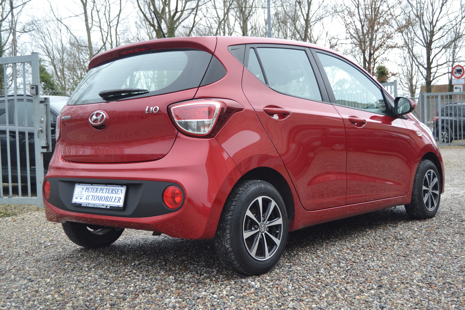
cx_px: 232
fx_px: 581
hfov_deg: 43.6
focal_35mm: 45
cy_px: 155
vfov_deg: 29.9
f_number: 5.6
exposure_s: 1/125
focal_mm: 30
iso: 160
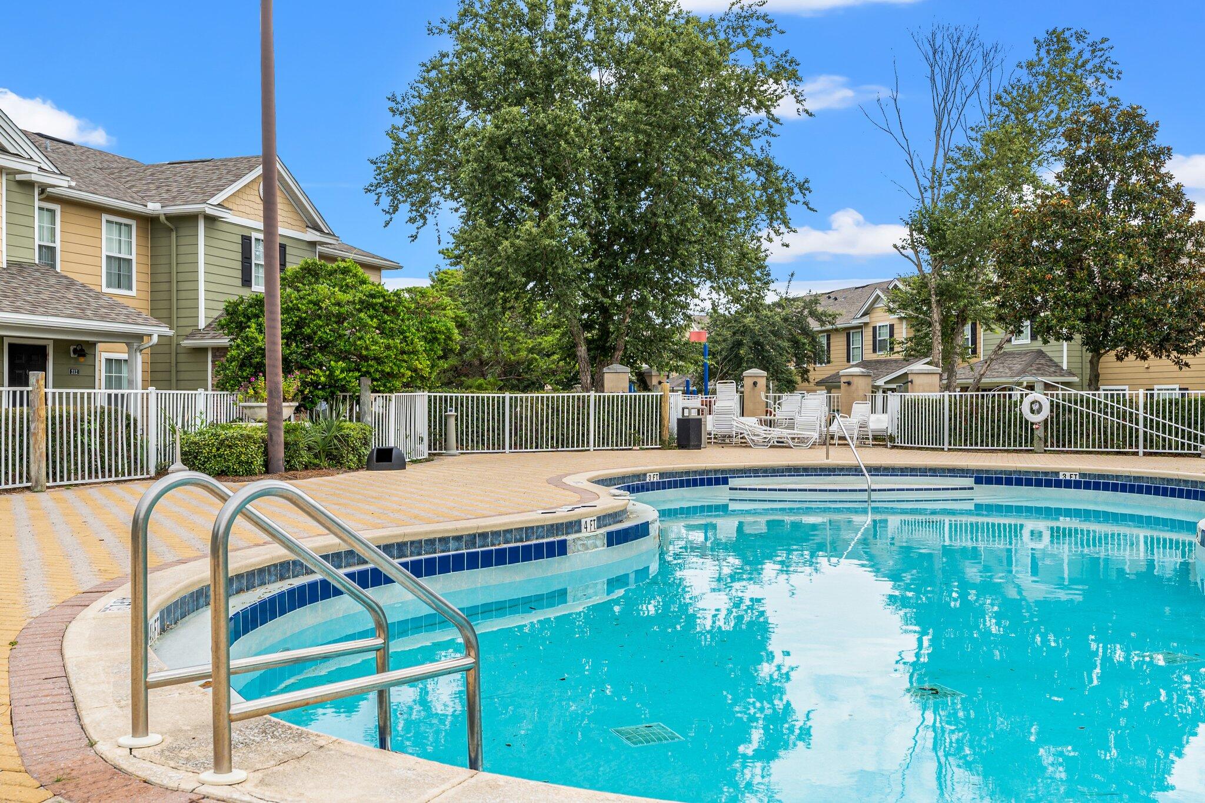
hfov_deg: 53.1
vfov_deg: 36.9
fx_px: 1205
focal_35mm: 36
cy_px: 402
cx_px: 602
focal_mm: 24
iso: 125
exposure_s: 1/60
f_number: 9
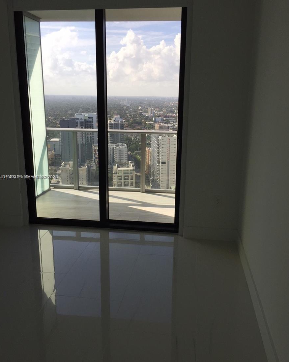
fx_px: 331
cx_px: 145
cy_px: 177
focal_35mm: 31
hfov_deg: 47.1
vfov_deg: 57.2
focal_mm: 4.15
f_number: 2.2
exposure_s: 1/449
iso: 32
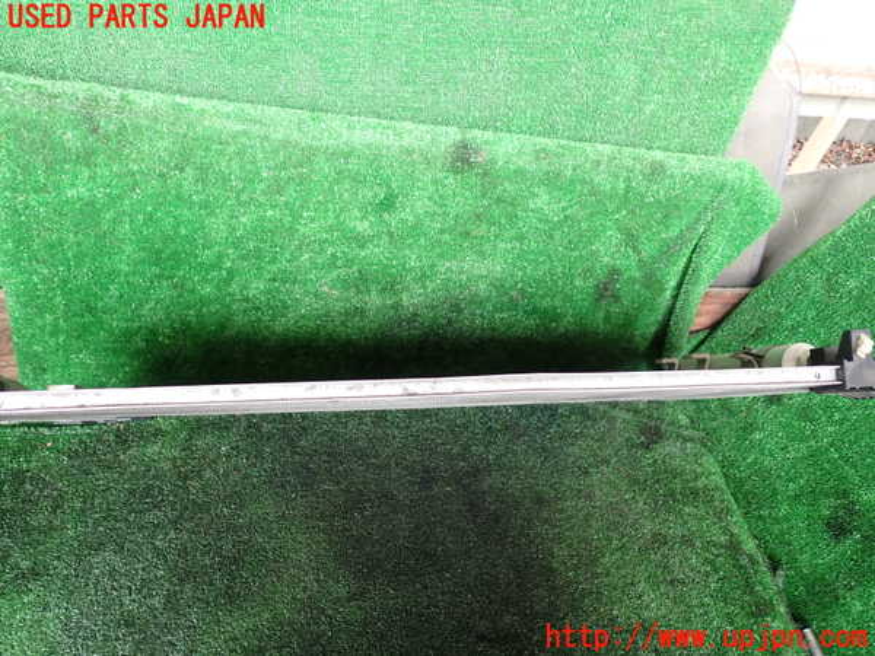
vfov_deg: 46.8
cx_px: 438
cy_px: 328
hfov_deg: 60.0
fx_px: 758
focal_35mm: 30
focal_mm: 5.4
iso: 200
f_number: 2.3
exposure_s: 1/30
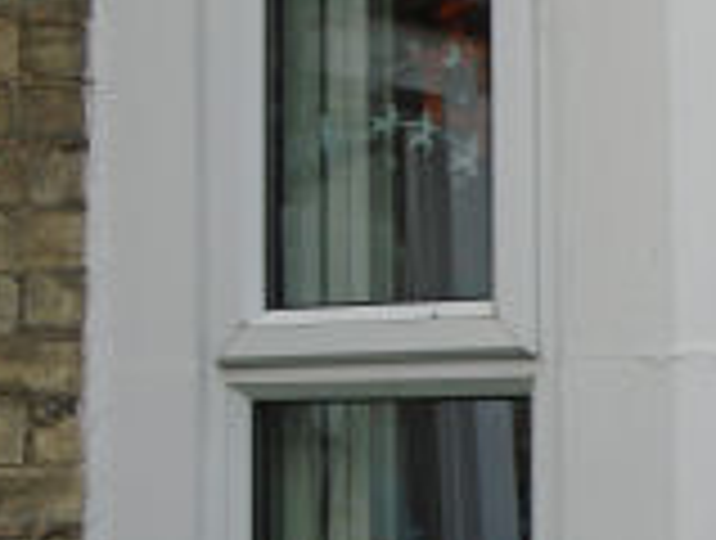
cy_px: 295
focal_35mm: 93
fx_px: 1928
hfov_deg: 19.6
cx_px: 901
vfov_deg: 16.0
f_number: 3.8
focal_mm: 6.4
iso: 100
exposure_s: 1/200
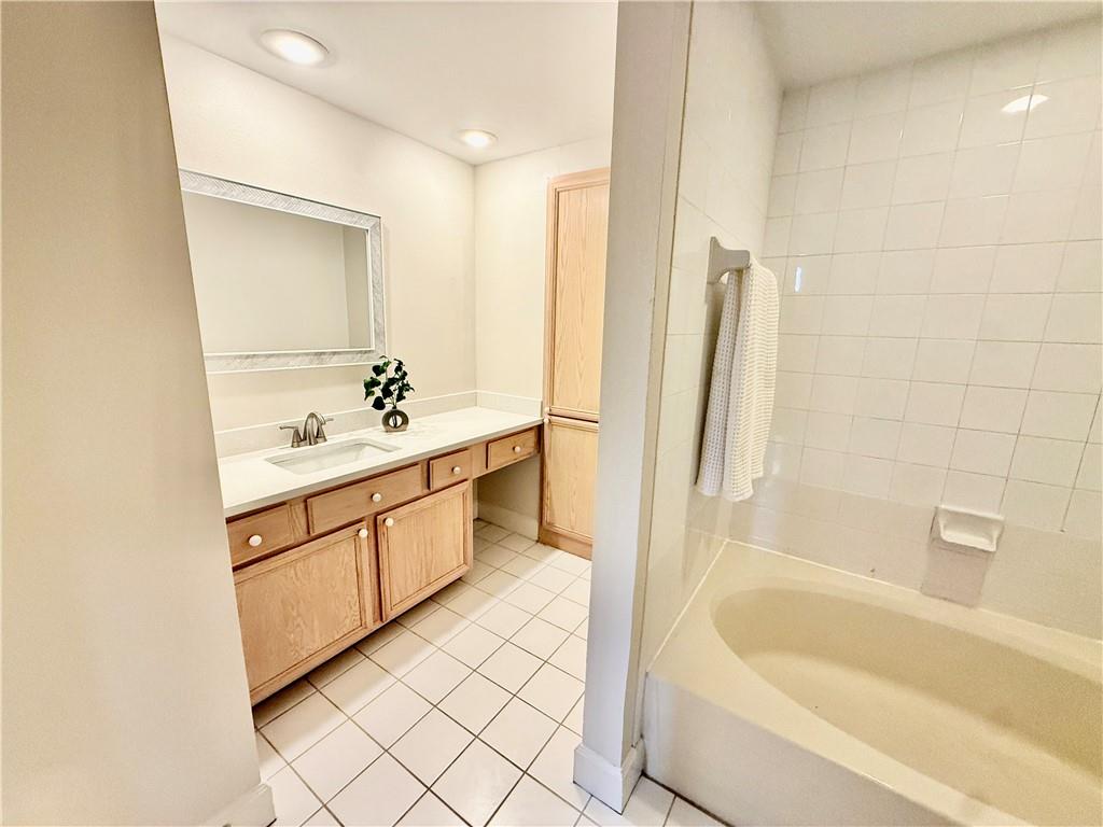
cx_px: 552
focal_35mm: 14
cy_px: 414
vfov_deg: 85.7
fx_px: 446
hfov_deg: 102.1
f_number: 2.2
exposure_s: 1/120
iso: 250
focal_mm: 2.22
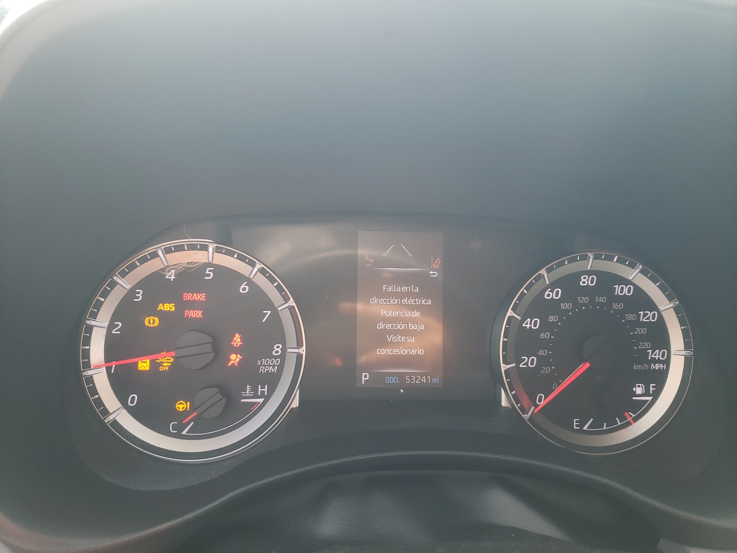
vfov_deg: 53.1
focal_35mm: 26
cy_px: 276
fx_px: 554
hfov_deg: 67.3
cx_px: 368
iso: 76
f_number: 1.5
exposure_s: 1/120
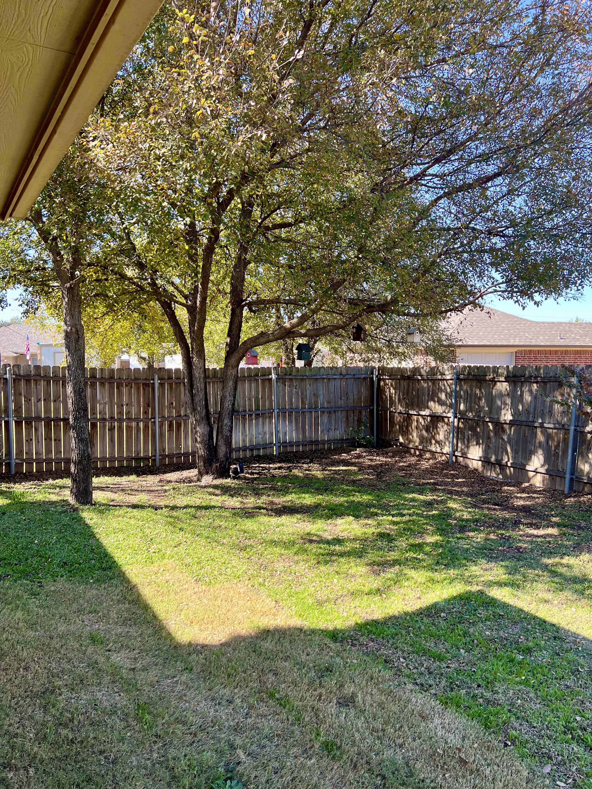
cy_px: 394
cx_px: 296
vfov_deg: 67.3
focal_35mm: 26
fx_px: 593
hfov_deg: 53.1
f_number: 1.5
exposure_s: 1/473
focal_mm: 5.7
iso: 50
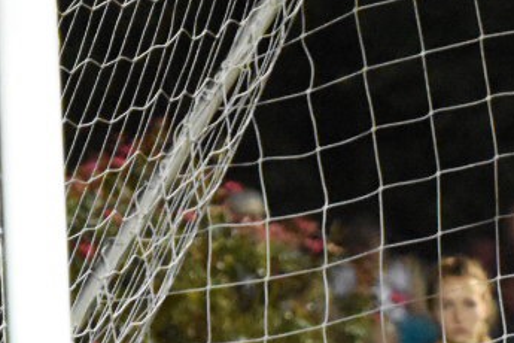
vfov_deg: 1.1
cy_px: 532
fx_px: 17622
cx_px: 514
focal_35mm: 1234
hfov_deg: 1.7
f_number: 2.8
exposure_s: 1/1000
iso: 10000
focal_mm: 175
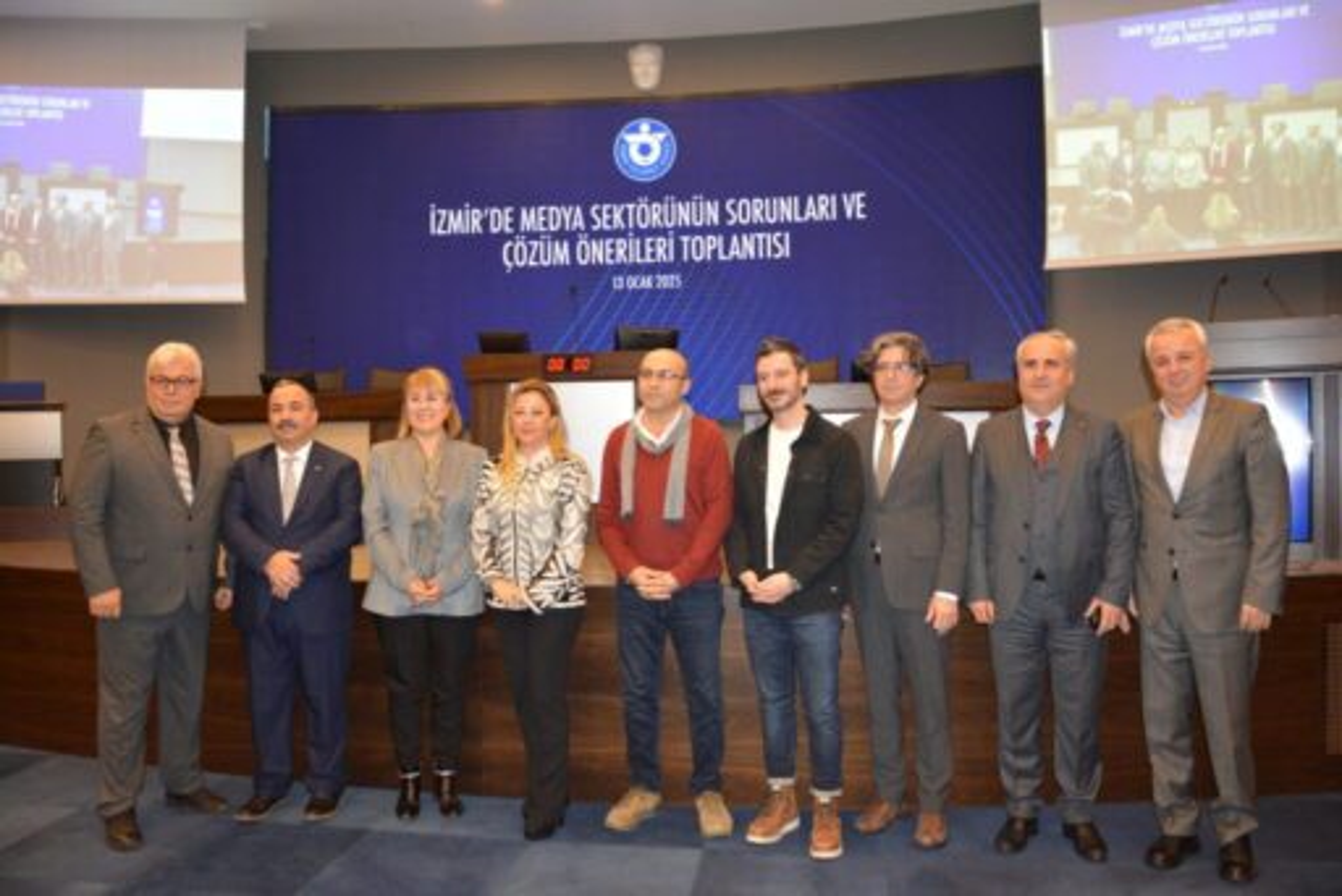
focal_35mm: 27
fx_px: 1007
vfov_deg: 48.0
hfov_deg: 67.4
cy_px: 448
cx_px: 671
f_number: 3.5
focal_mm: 18
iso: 900
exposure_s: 1/60
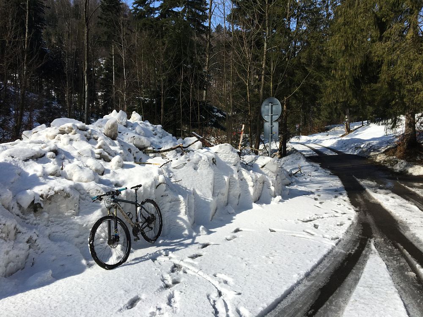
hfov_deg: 61.7
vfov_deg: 48.2
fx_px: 354
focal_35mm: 29
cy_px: 158
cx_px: 212
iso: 25
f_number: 2.2
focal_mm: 4.15
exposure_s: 1/2959
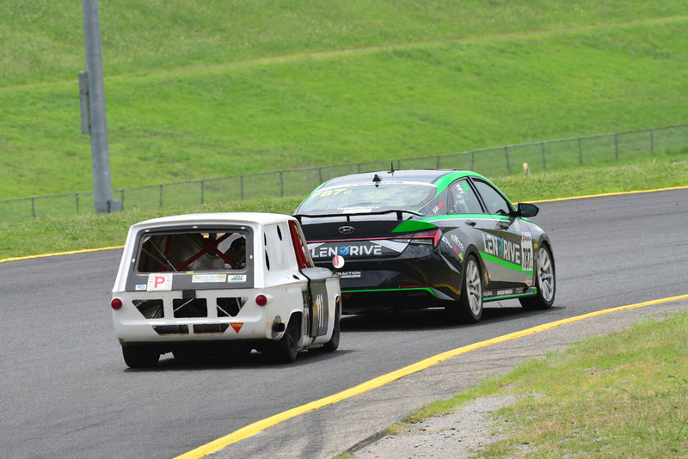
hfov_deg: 4.3
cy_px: 230
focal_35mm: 480
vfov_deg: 2.9
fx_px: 9176
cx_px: 344
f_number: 13
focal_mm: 320
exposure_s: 1/640
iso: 640
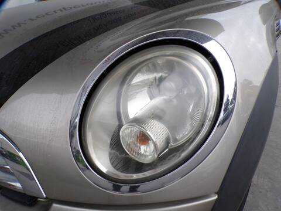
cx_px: 140
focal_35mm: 24
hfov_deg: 71.6
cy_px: 106
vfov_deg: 56.8
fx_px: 195
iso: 100
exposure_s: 1/180
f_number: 5.8
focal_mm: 4.3
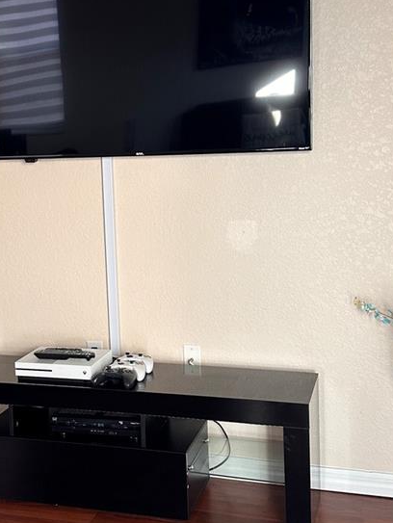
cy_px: 249
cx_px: 100
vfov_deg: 36.1
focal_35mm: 53
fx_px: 801
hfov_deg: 27.2
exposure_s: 1/120
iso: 160
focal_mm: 6.86
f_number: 1.78
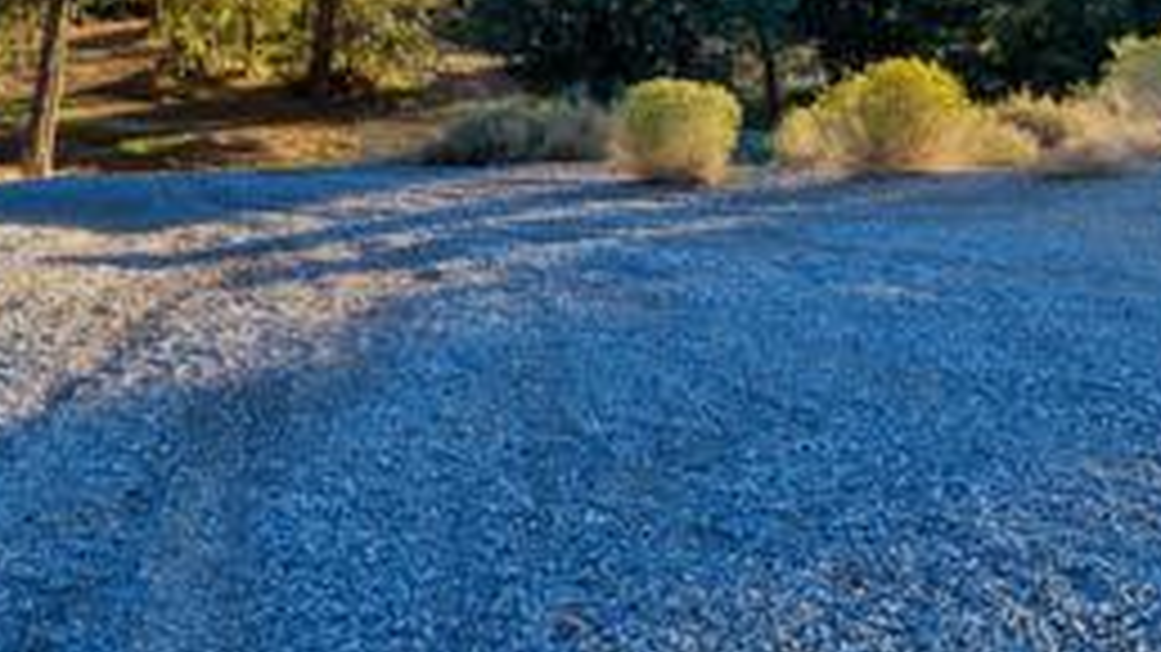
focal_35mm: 39
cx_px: 364
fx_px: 1200
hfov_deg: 50.5
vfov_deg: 25.1
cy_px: -254
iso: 100
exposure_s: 1/75
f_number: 7.1
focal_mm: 10
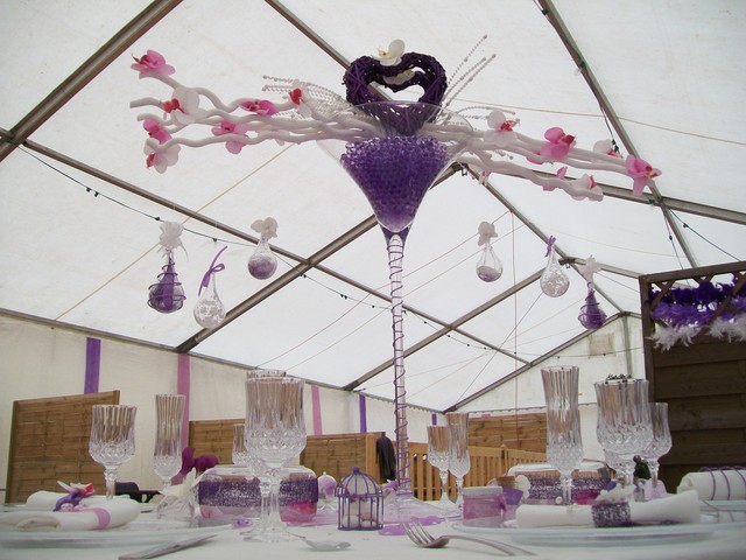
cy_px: 280
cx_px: 373
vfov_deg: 41.8
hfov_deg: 54.0
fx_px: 733
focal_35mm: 34
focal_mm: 6.1
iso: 64
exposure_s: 1/125
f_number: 2.7
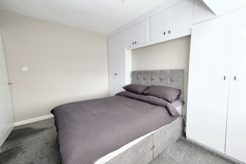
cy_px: 82
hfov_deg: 100.4
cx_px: 123
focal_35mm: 15
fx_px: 102
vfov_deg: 77.3
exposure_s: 1/58
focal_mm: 10
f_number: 5.6
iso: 4000
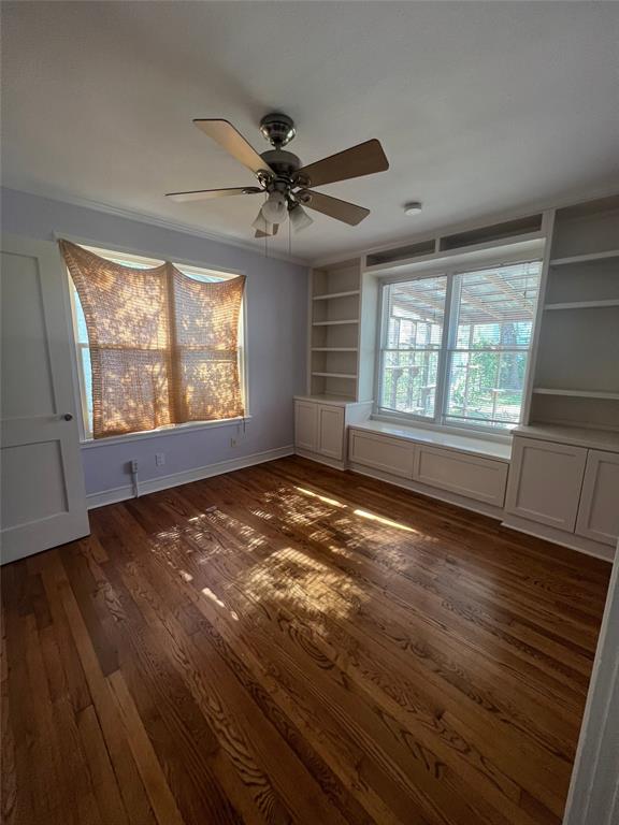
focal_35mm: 13
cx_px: 310
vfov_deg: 106.2
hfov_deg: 89.9
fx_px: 310
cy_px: 412
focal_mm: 1.57
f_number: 1.8
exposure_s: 1/99
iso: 160
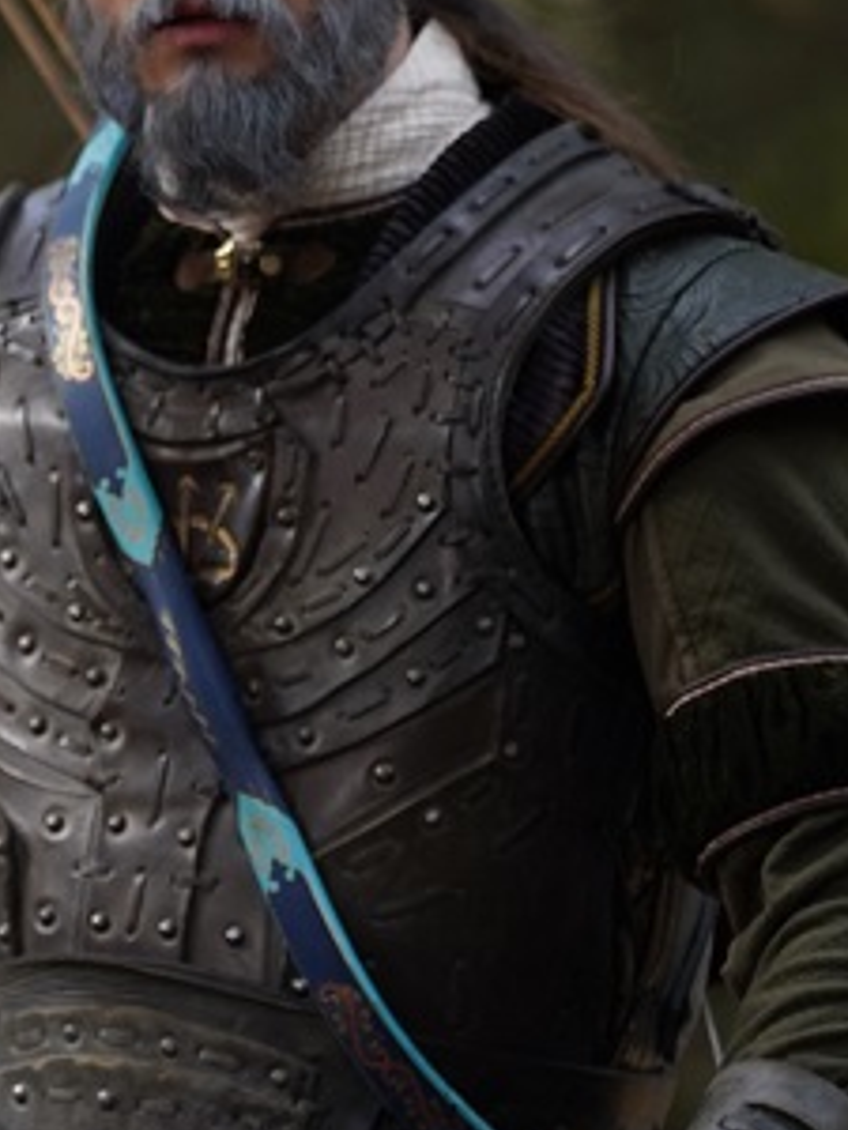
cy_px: 456
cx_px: -675
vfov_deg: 3.1
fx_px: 20937
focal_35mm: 641
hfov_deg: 2.3
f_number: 4
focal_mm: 200
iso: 800
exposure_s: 1/640
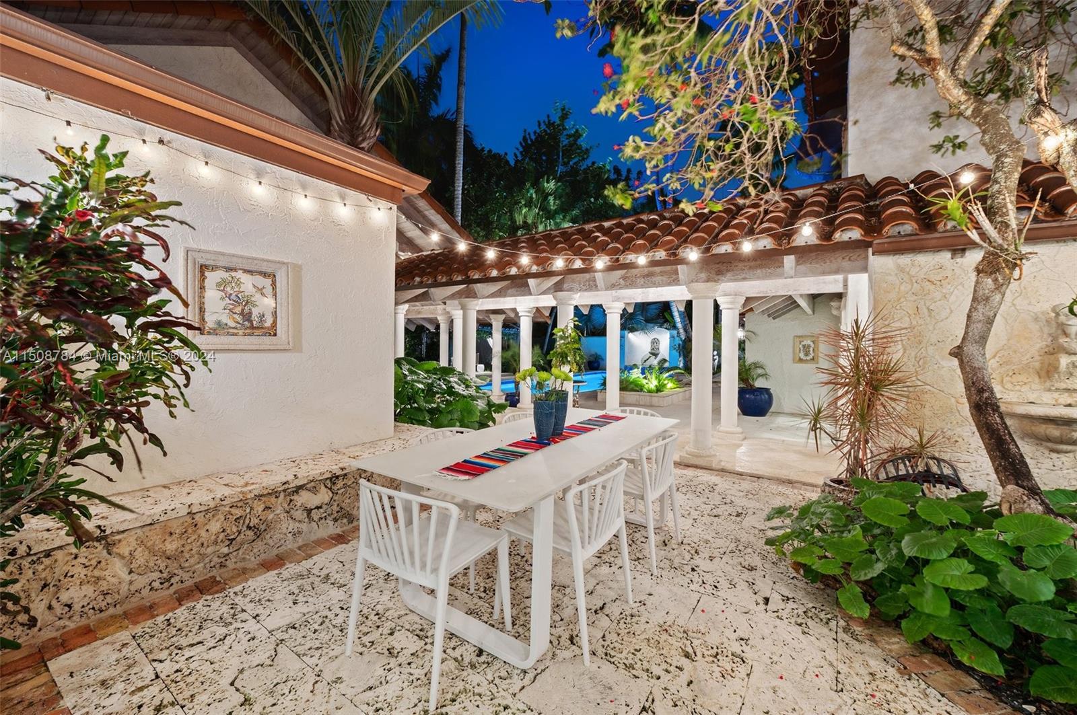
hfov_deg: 104.3
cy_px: 358
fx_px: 418
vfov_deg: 81.1
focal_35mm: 14
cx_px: 538
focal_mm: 14
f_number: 8
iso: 200
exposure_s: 3
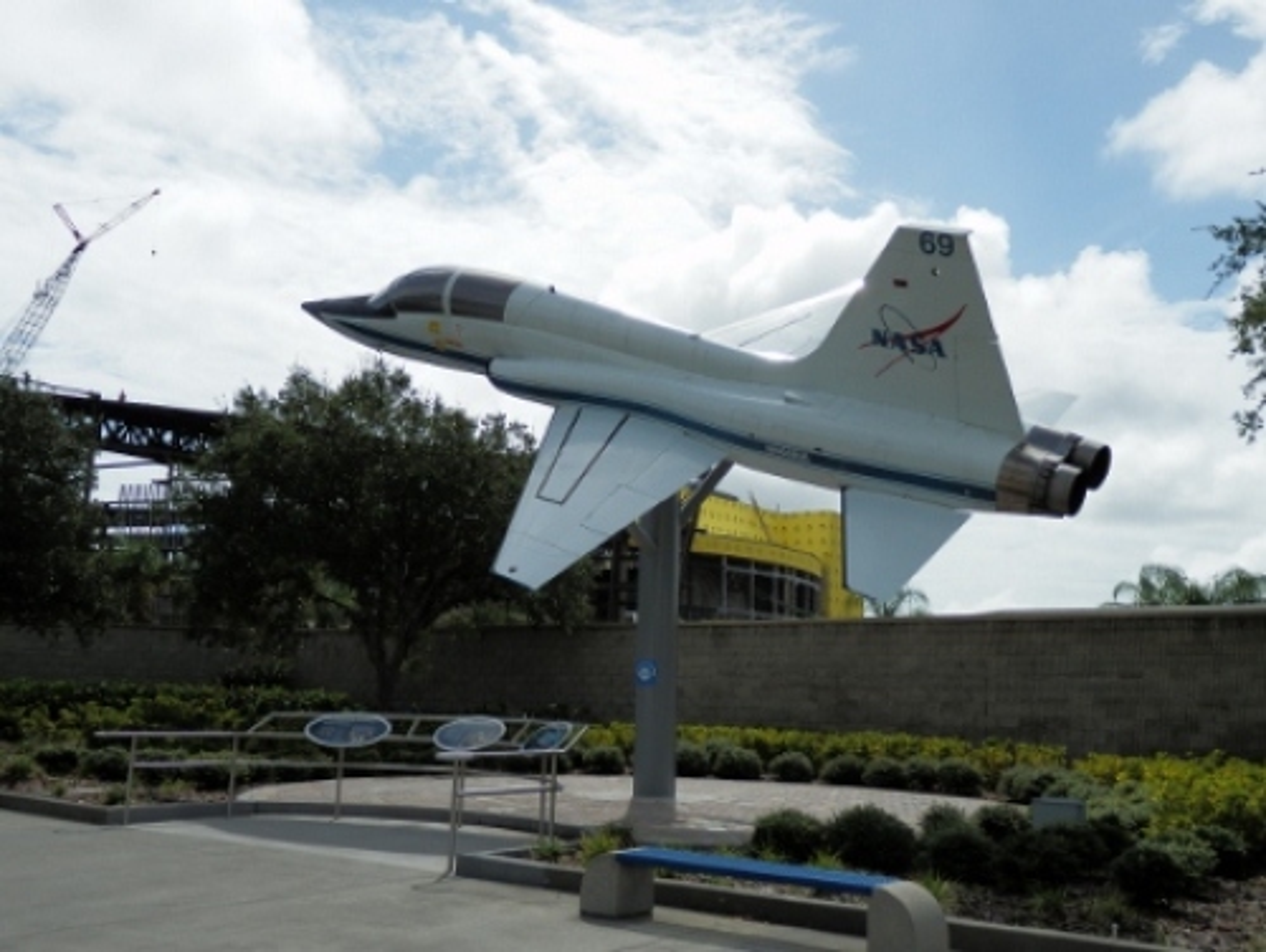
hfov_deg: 55.3
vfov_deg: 43.0
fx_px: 1208
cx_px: 633
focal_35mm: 33
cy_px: 476
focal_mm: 6
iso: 80
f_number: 9.7
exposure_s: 1/250
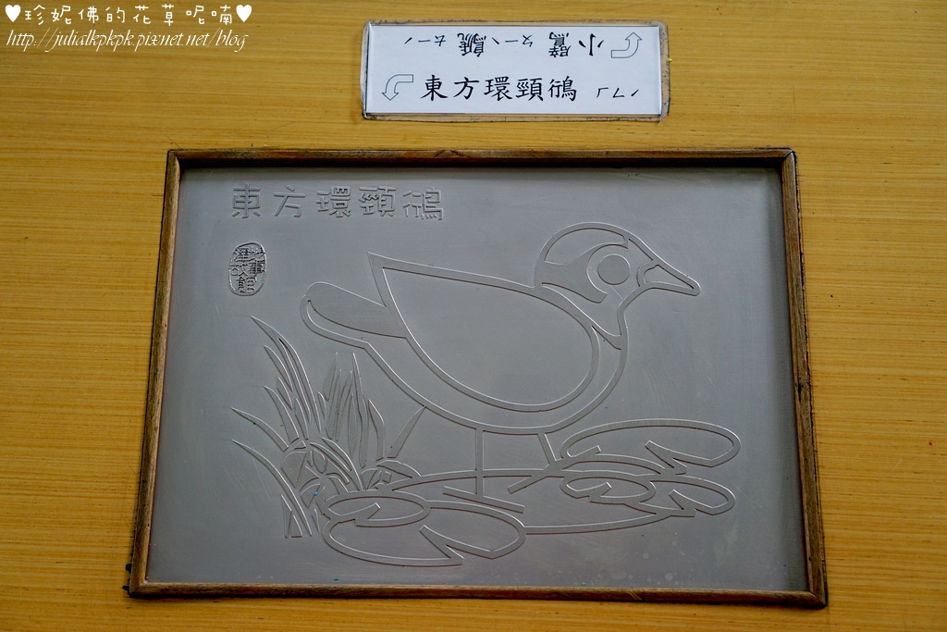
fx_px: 1381
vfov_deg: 25.8
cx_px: 474
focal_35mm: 52
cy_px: 316
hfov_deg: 37.8
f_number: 4
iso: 250
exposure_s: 1/60
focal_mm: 35
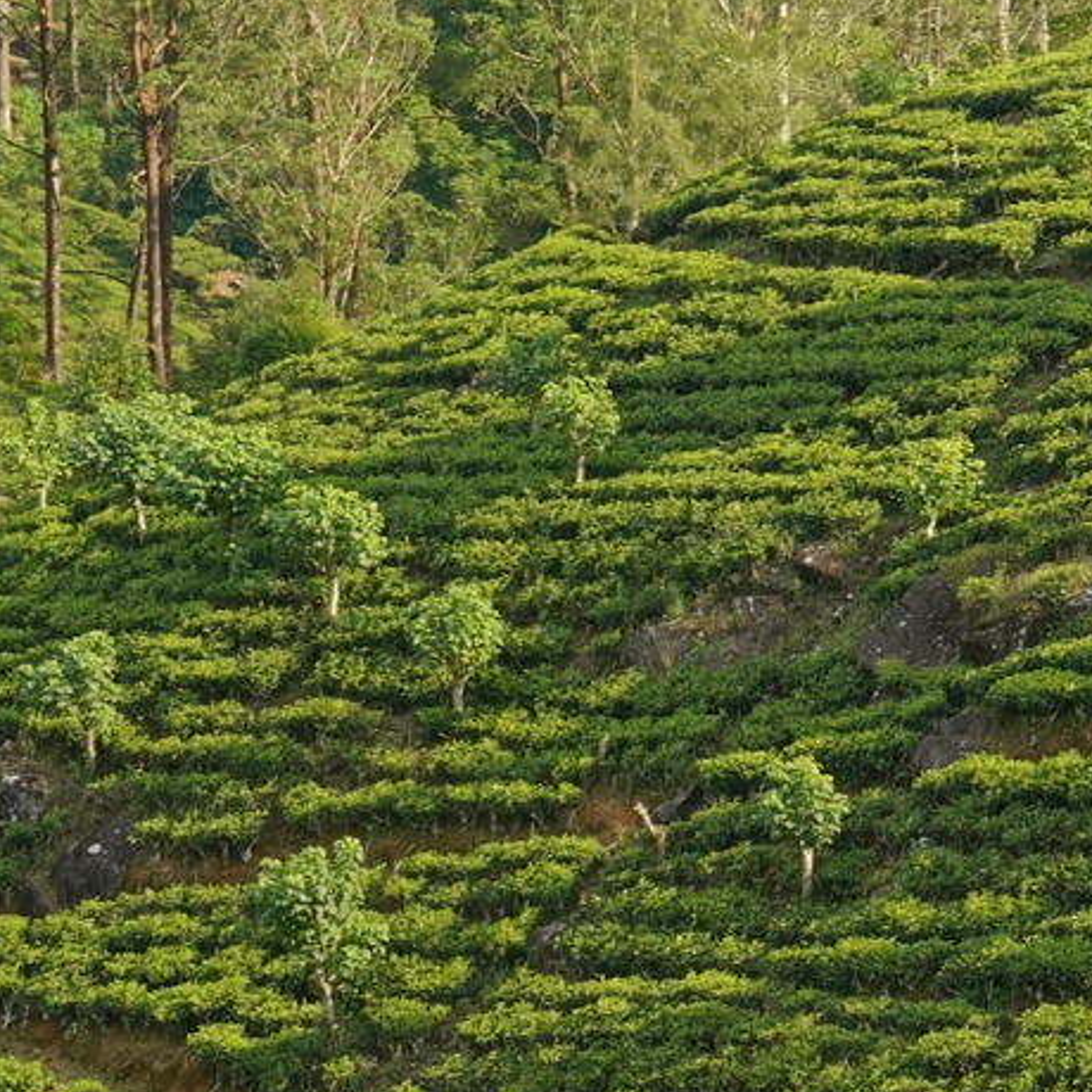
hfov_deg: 6.7
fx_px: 9065
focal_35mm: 254
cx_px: 2203
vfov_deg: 6.9
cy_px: 195
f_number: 8
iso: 200
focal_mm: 55
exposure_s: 1/60
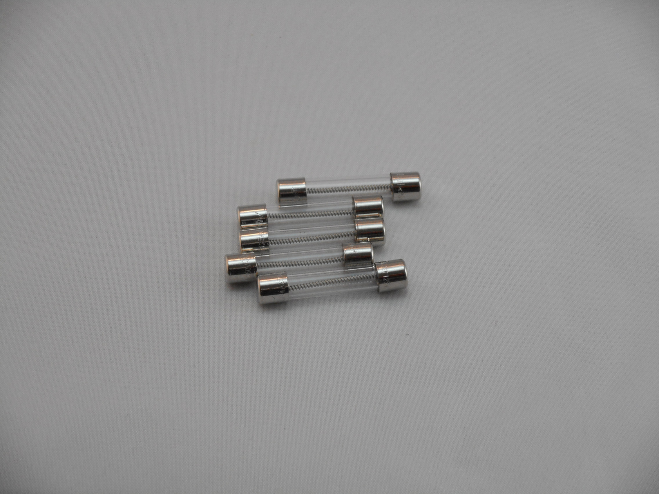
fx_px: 1942
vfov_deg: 14.5
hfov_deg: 19.3
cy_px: 247
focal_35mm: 102
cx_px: 330
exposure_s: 1/60
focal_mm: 18.2
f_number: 5.8
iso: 280
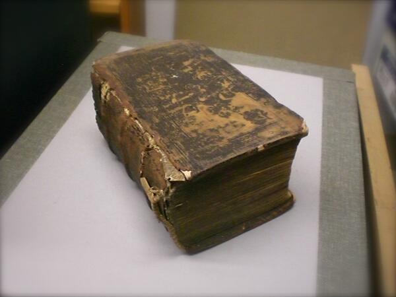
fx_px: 435
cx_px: 198
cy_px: 148
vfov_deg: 37.7
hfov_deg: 49.0
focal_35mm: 38
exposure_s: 1/60
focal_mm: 6.3
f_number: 3.1
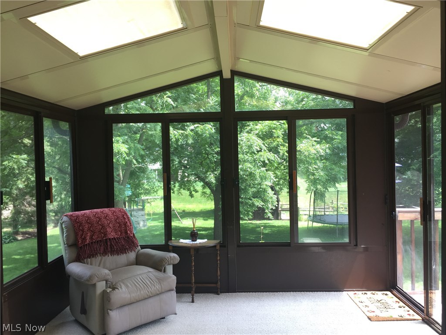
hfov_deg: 61.7
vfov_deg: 48.2
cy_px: 168
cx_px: 223
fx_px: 374
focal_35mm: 29
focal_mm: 4.15
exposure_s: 1/121
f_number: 2.2
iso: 32
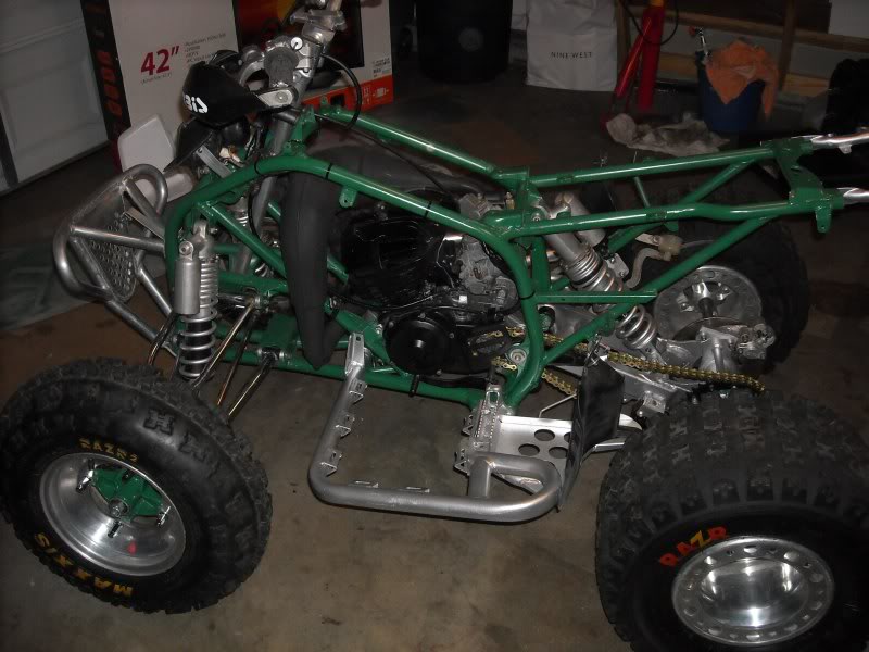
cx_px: 434
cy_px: 326
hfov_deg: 52.6
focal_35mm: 35
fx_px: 879
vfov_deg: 40.7
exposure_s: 1/60
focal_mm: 5.7
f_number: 2.8
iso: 200
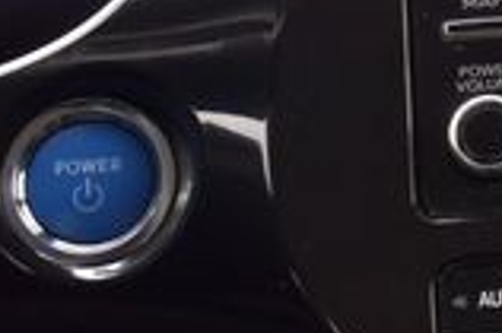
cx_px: 950
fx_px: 2034
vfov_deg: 9.3
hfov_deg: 12.6
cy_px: 29
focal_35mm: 146
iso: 500
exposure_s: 1/15
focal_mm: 24
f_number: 6.3
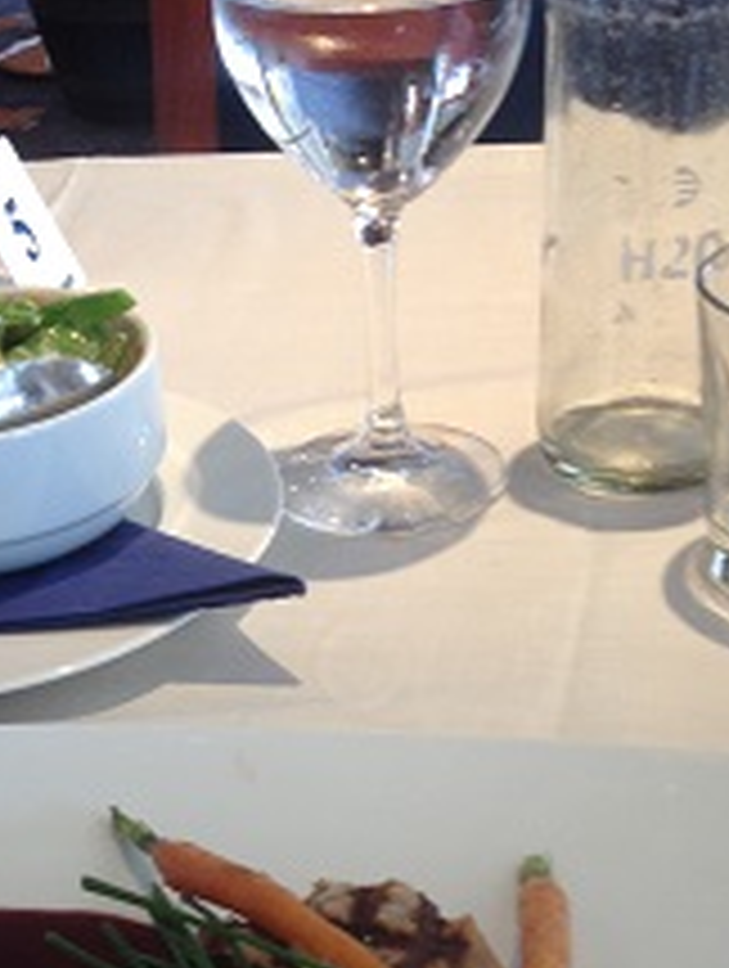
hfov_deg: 22.6
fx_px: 1820
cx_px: 288
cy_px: 891
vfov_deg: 28.5
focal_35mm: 65
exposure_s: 1/30
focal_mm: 4.28
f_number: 2.4
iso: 50
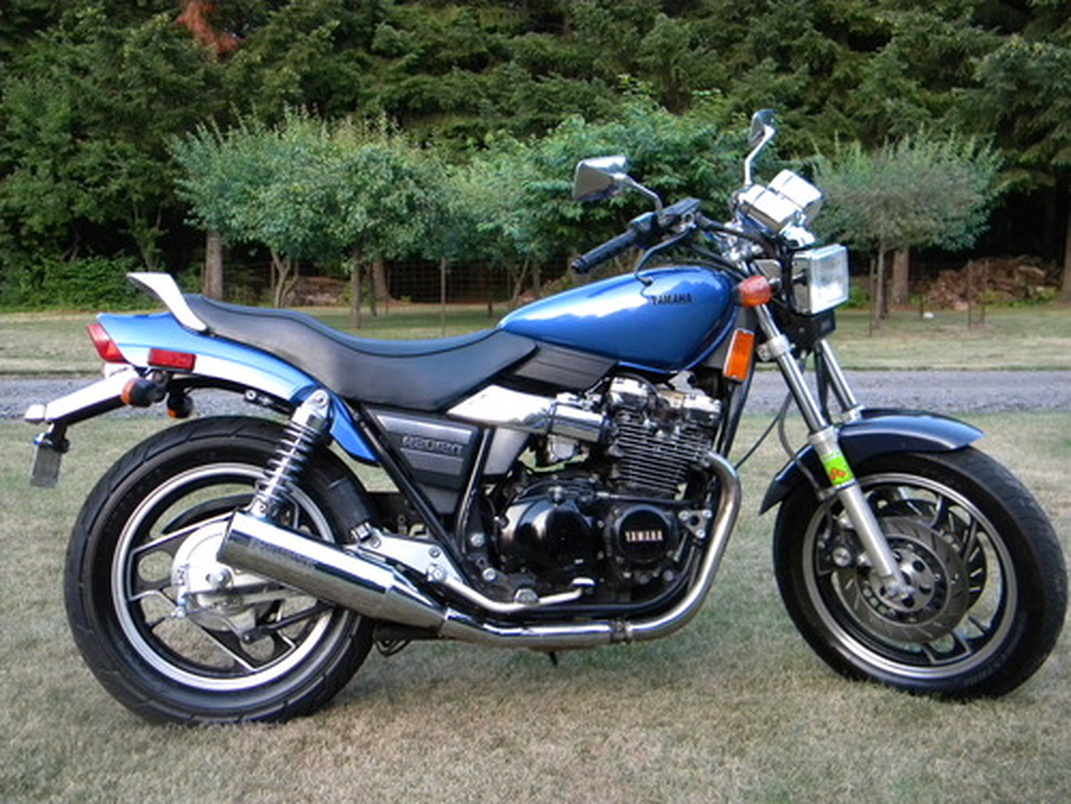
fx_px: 1269
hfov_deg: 45.8
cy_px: 402
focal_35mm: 41
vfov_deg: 35.1
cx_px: 536
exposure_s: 1/15.3
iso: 400
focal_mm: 7.3
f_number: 3.8
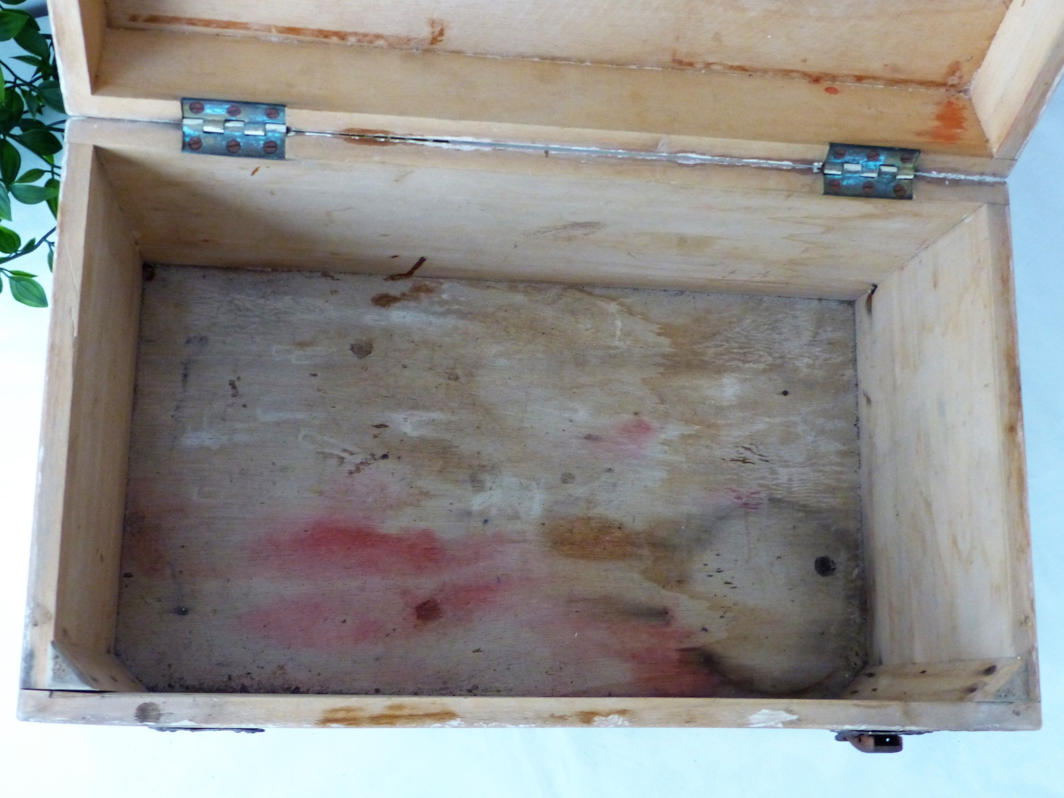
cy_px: 399
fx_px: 1352
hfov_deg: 42.9
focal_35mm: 44
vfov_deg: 32.9
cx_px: 532
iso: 400
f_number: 2.8
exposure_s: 1/20
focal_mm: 7.6
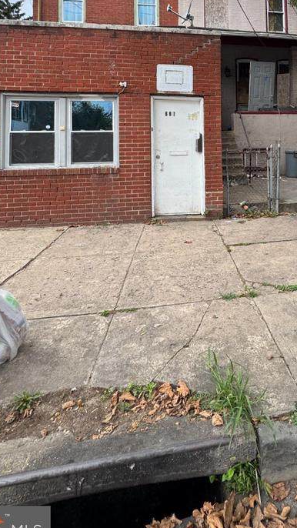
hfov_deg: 45.8
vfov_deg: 71.3
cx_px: 227
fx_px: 336
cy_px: 135
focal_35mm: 24
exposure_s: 1/170
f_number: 2.2
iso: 40
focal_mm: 2.22
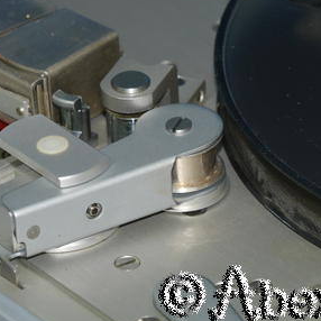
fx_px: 3630
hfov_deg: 5.1
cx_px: 208
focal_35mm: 346
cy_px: 160
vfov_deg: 5.1
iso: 400
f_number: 11
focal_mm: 140
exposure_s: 1/60
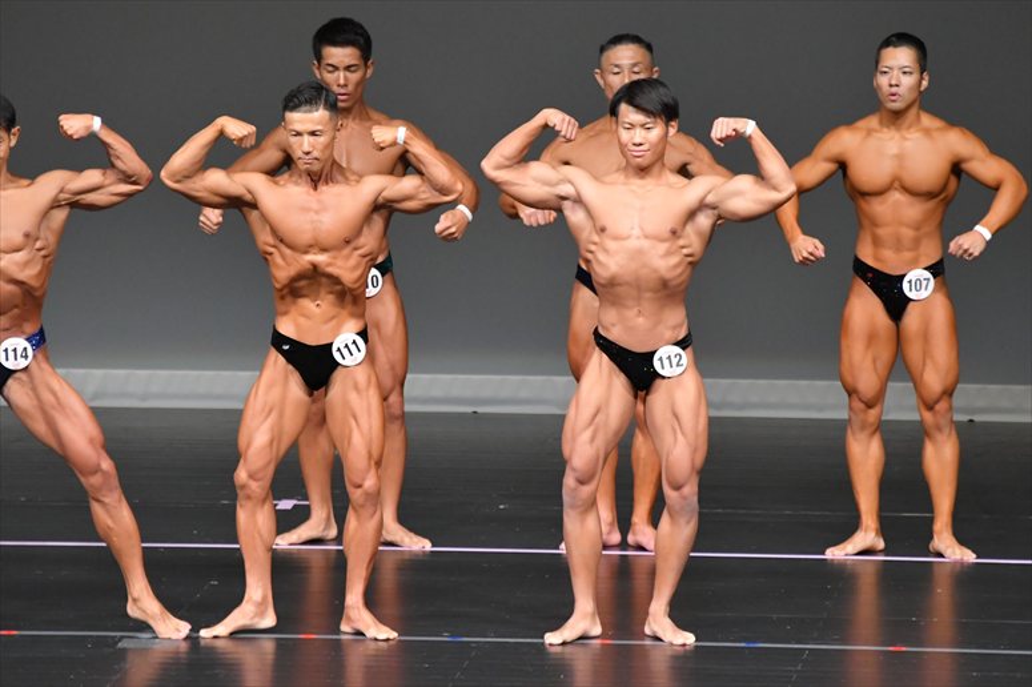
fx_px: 9885
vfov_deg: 4.0
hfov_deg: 6.0
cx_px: 516
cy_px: 344
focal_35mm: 345
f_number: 5.6
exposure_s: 1/400
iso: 5000
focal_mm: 230
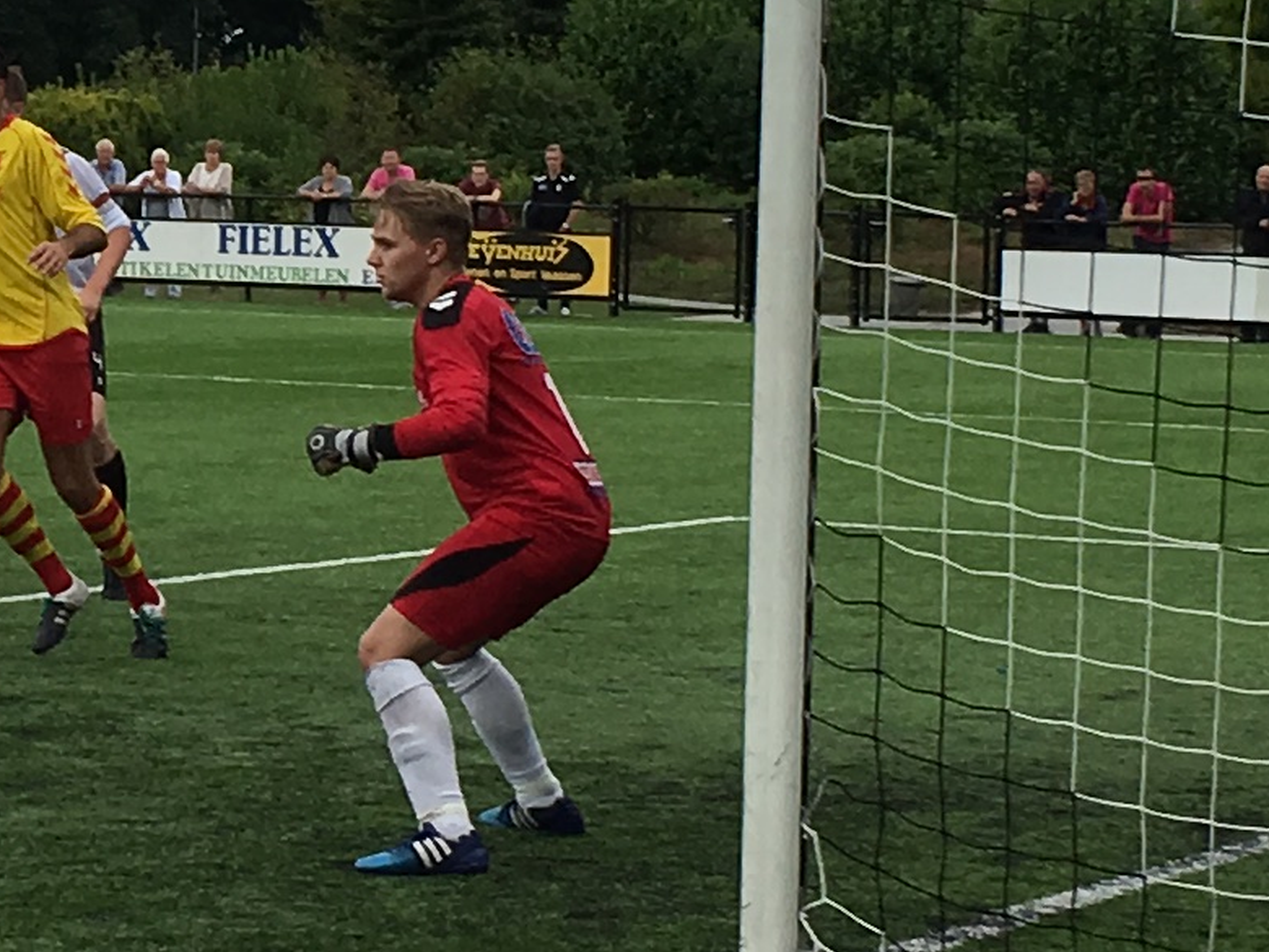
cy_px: 340
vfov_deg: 9.9
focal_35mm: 150
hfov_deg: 12.9
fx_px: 5499
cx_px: -151
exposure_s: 1/699
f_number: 2.2
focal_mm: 4.15
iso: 25
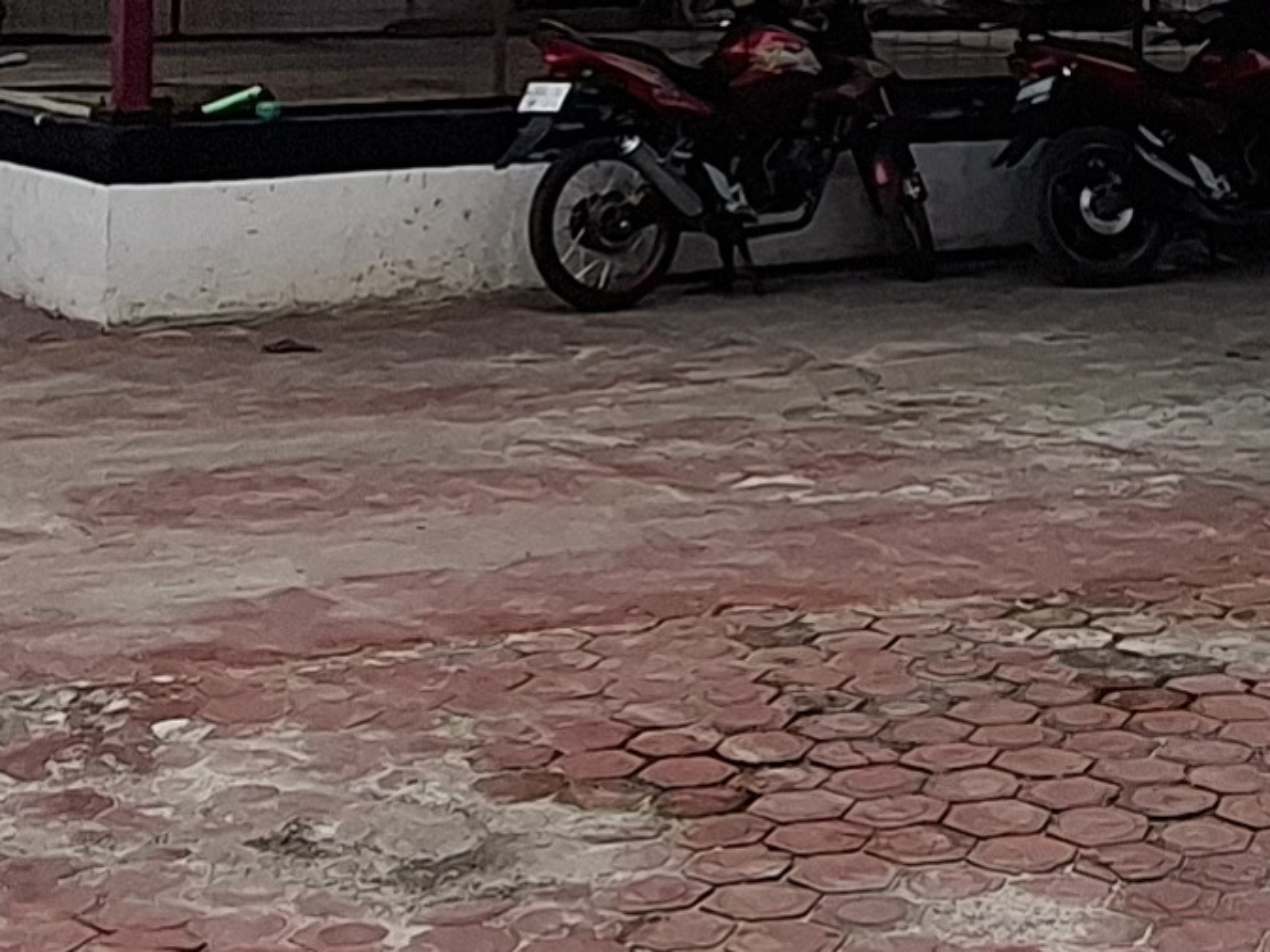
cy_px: -198
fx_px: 2824
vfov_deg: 18.1
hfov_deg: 24.7
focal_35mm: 77
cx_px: 1108
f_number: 2.2
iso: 40
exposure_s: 1/1095
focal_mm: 1.74
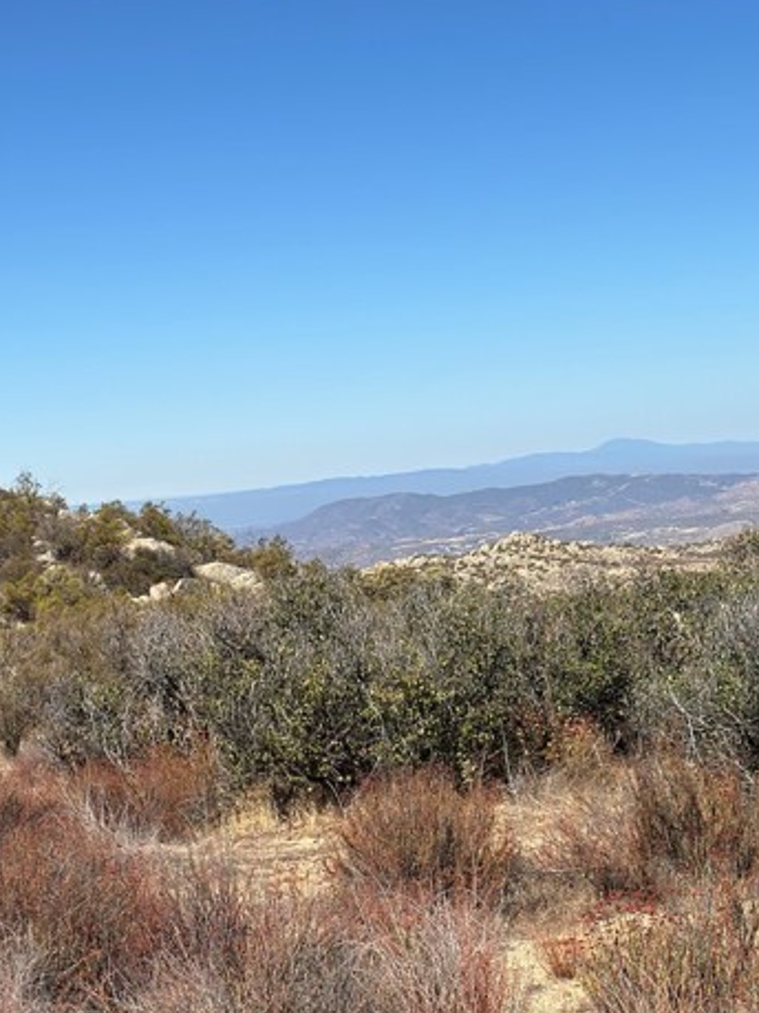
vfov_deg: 28.8
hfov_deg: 21.9
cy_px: 675
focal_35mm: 67
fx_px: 1960
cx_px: 455
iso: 80
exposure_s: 1/6623
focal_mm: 6.86
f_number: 1.78
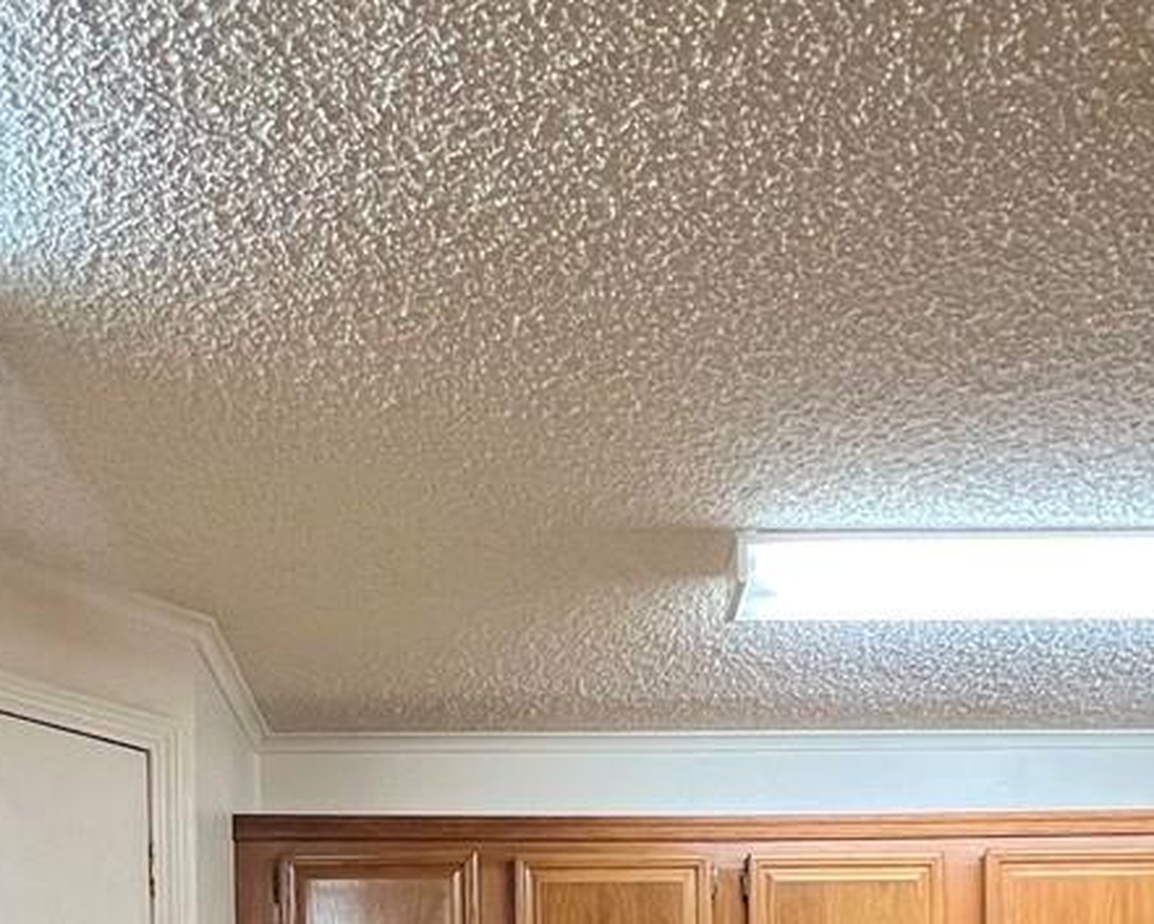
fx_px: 1571
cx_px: 547
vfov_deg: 26.1
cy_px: 1301
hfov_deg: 40.3
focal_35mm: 46
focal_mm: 1.57
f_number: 1.8
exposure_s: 1/60
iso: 160
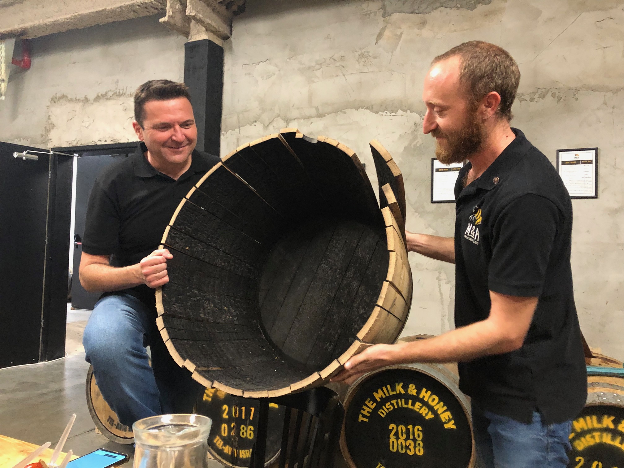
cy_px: 234
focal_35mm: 28
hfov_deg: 63.4
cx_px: 312
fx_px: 505
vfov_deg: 49.7
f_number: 1.8
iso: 80
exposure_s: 1/6
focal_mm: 3.99
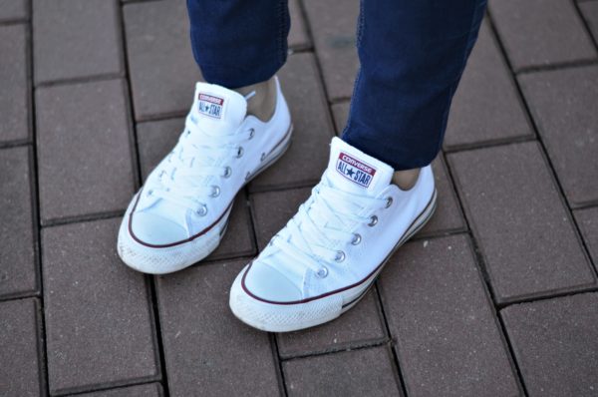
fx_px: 1244
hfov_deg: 27.0
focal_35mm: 75
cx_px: 299
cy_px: 198
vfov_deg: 18.1
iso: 100
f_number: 1.8
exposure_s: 1/500
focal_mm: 50
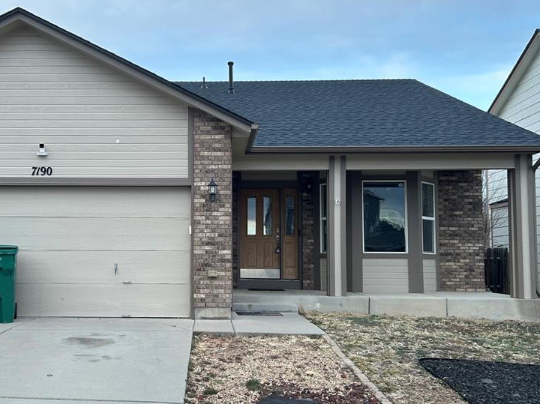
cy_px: 226
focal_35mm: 37
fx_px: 577
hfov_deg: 49.4
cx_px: 187
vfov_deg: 38.6
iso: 64
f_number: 1.5
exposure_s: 1/121
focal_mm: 5.7
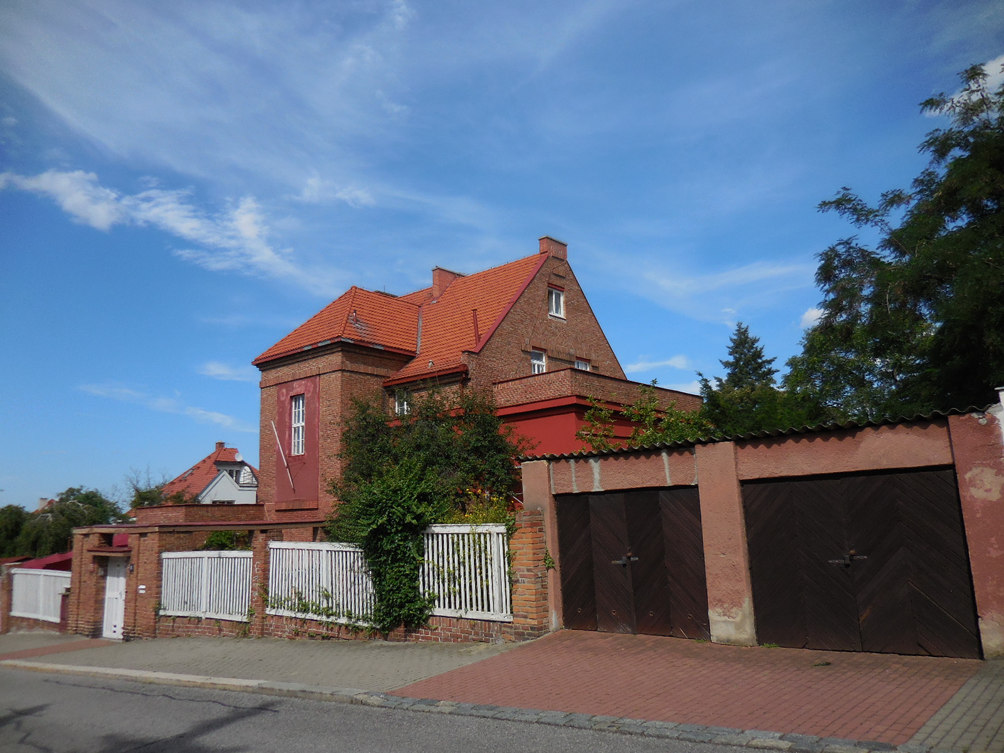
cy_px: 376
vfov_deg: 54.9
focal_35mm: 25
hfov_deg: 69.4
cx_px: 502
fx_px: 725
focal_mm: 4.5
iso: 125
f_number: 3.3
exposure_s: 1/2000
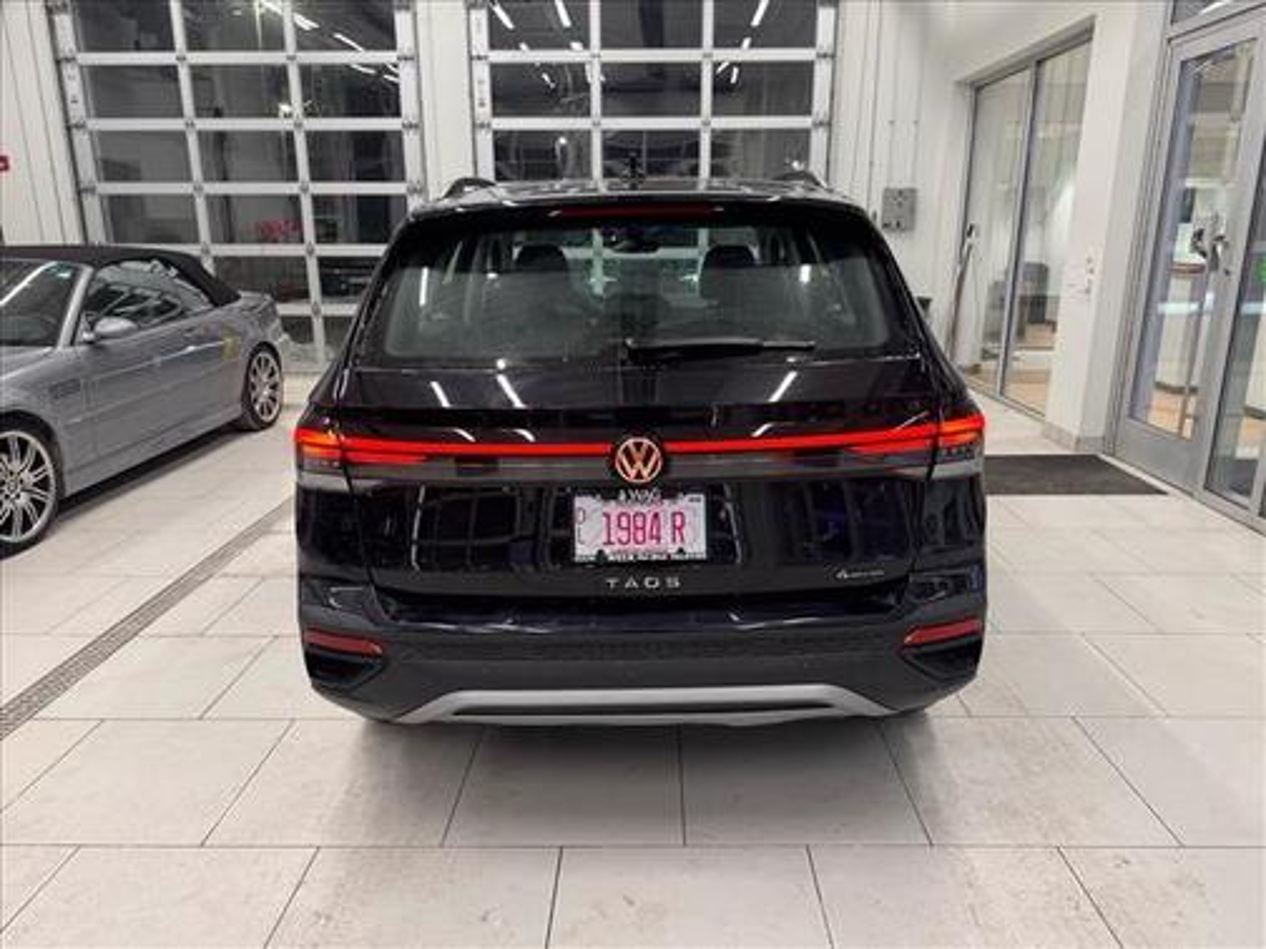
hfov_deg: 71.6
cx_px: 633
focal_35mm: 24
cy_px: 474
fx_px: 878
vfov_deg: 56.8
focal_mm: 6.76
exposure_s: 1/99
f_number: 1.78
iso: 100
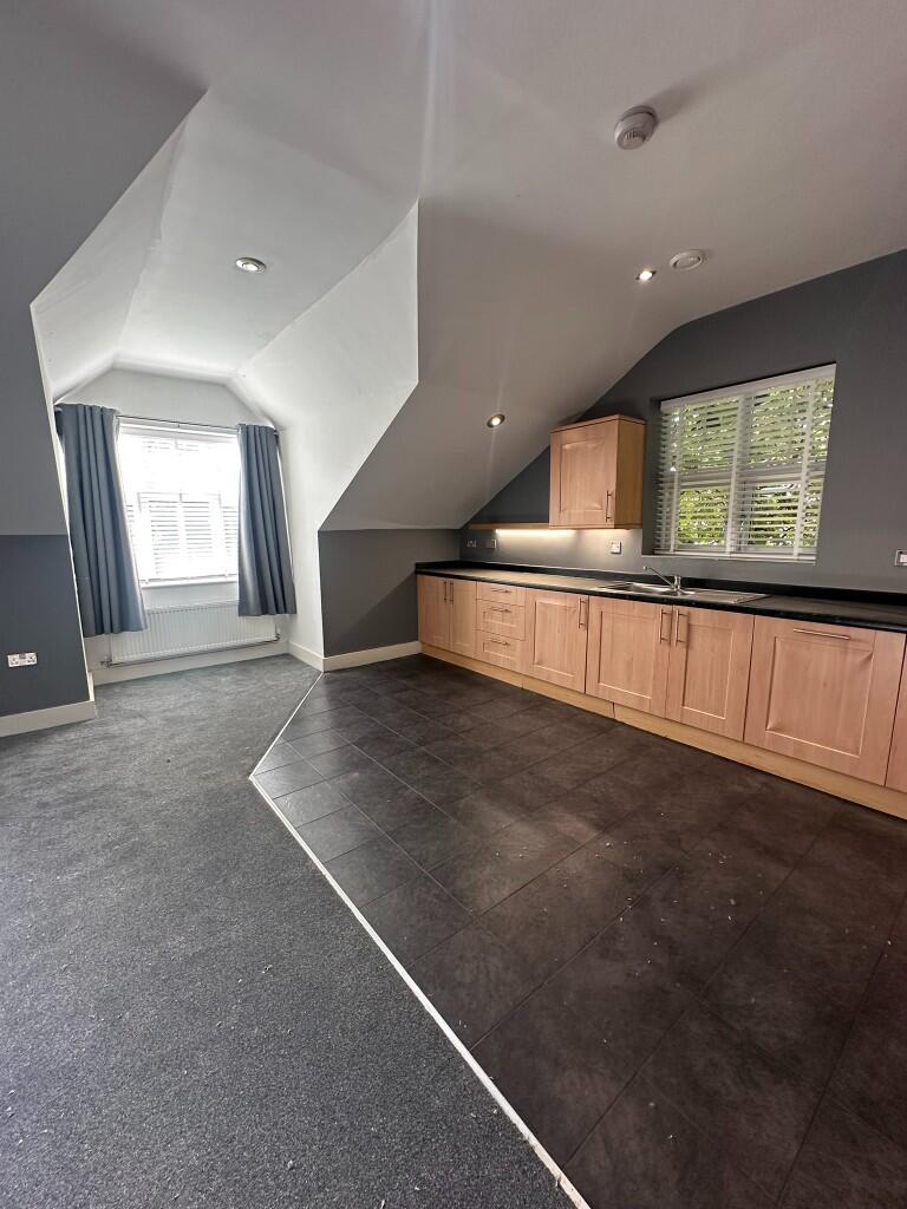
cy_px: 604
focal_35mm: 14
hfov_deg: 85.7
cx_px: 454
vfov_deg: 102.1
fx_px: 489
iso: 160
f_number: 2.2
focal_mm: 2.22
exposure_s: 1/99
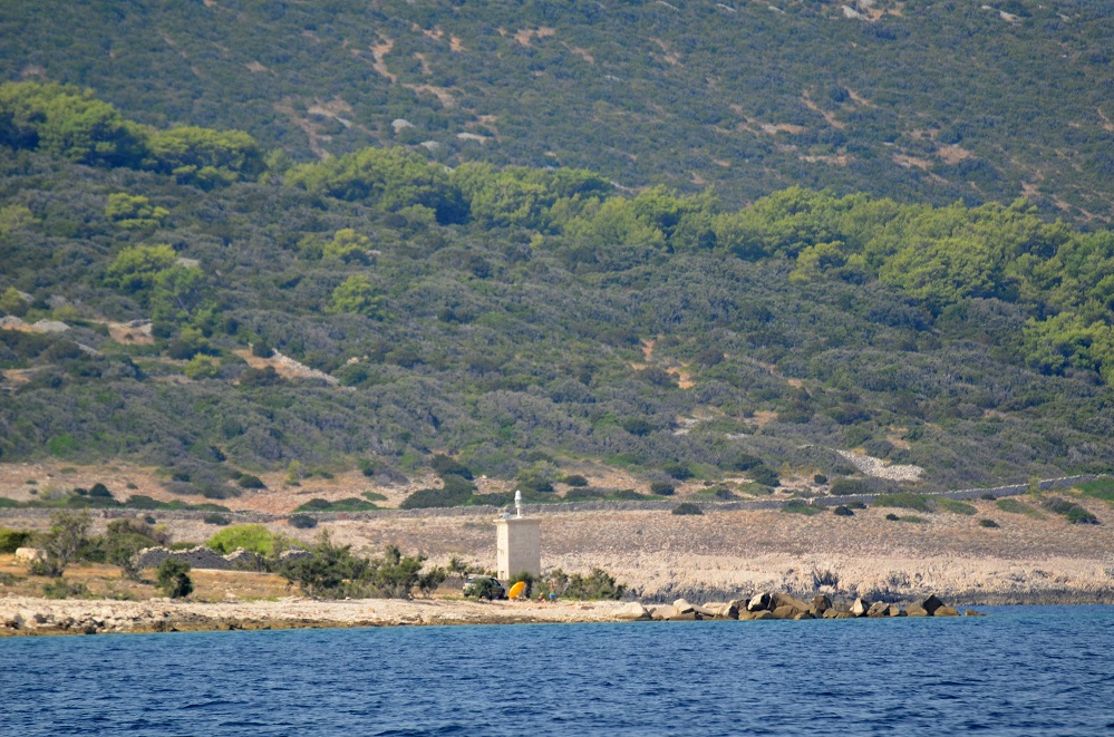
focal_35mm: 450
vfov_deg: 3.0
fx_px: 13892
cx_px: 557
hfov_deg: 4.6
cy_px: 368
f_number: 5.6
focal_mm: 300
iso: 400
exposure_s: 1/1600
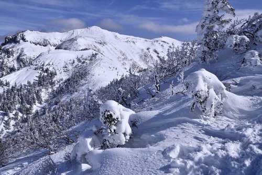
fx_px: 175
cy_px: 88
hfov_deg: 73.8
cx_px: 131
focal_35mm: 24
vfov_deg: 53.1
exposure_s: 1/250
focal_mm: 24
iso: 100
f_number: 22
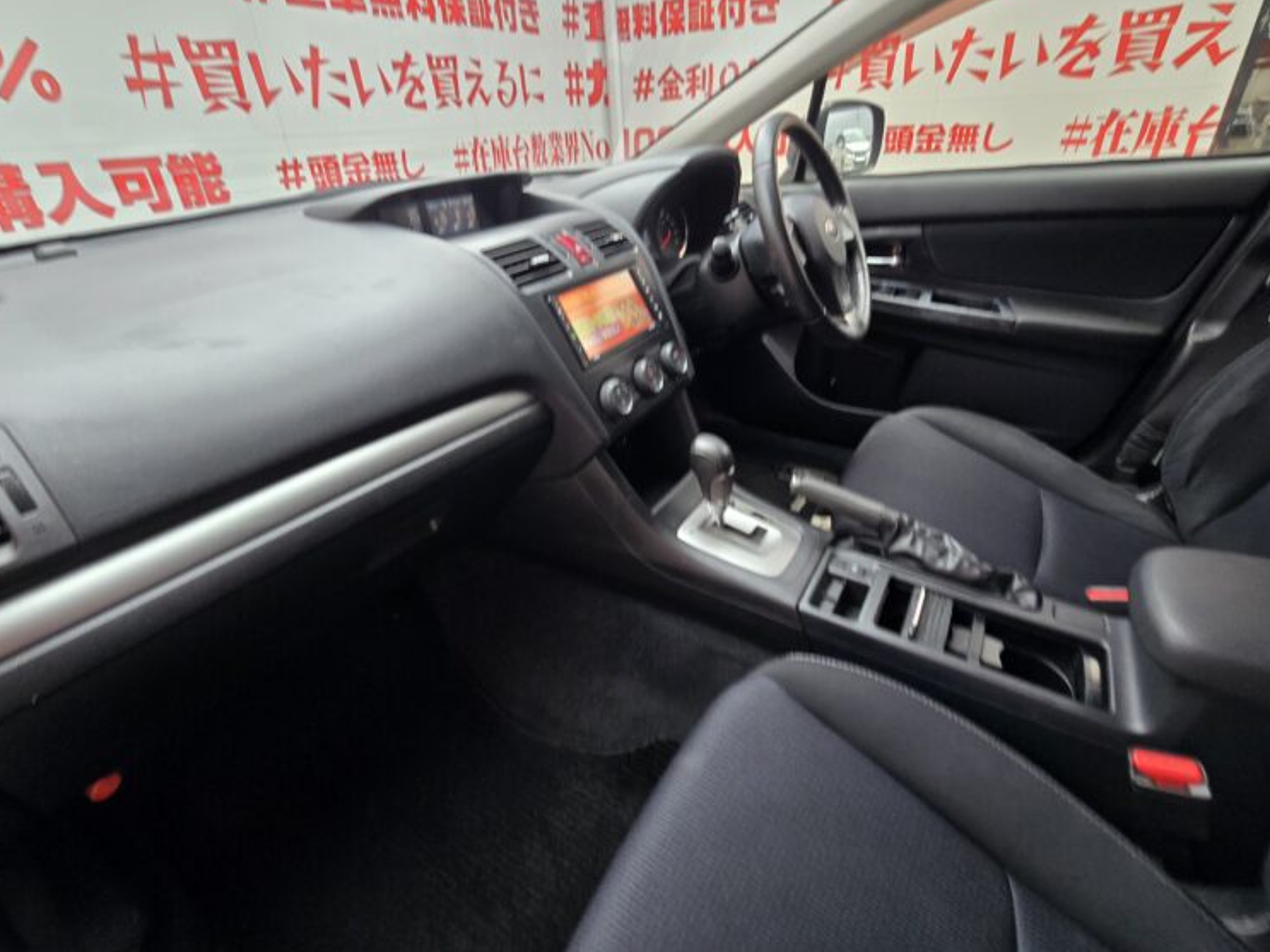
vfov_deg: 85.5
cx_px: 632
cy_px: 443
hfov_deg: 102.1
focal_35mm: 14
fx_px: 514
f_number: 2.2
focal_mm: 2.2
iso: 64
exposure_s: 1/50
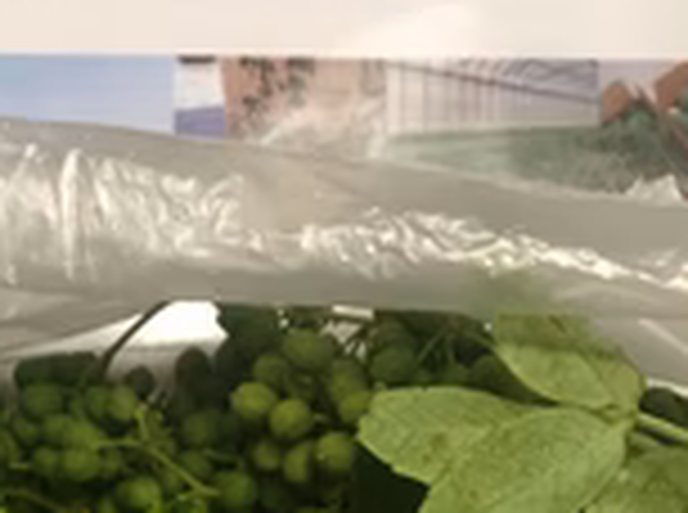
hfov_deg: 25.5
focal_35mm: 76
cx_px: 198
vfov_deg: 18.4
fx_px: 1507
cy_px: 590
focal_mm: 4.15
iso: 80
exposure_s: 1/30
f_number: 2.2
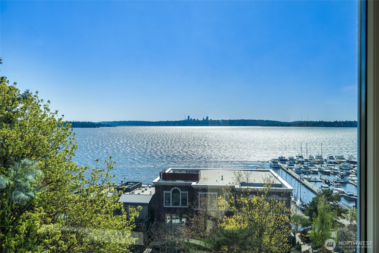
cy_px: 126
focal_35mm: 34
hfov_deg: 55.1
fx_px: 363
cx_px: 190
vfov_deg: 38.3
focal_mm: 34.5
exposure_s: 1/2000
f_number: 9
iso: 400
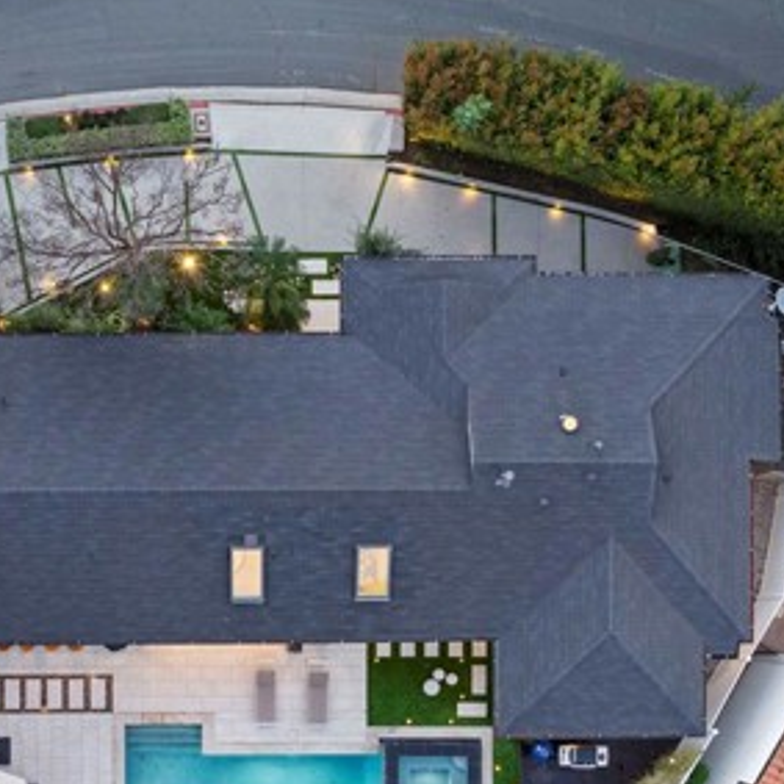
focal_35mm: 48
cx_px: 227
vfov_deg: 34.4
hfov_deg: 34.8
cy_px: 616
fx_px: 1230
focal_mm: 12.29
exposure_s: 1/8
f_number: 4.5
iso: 800
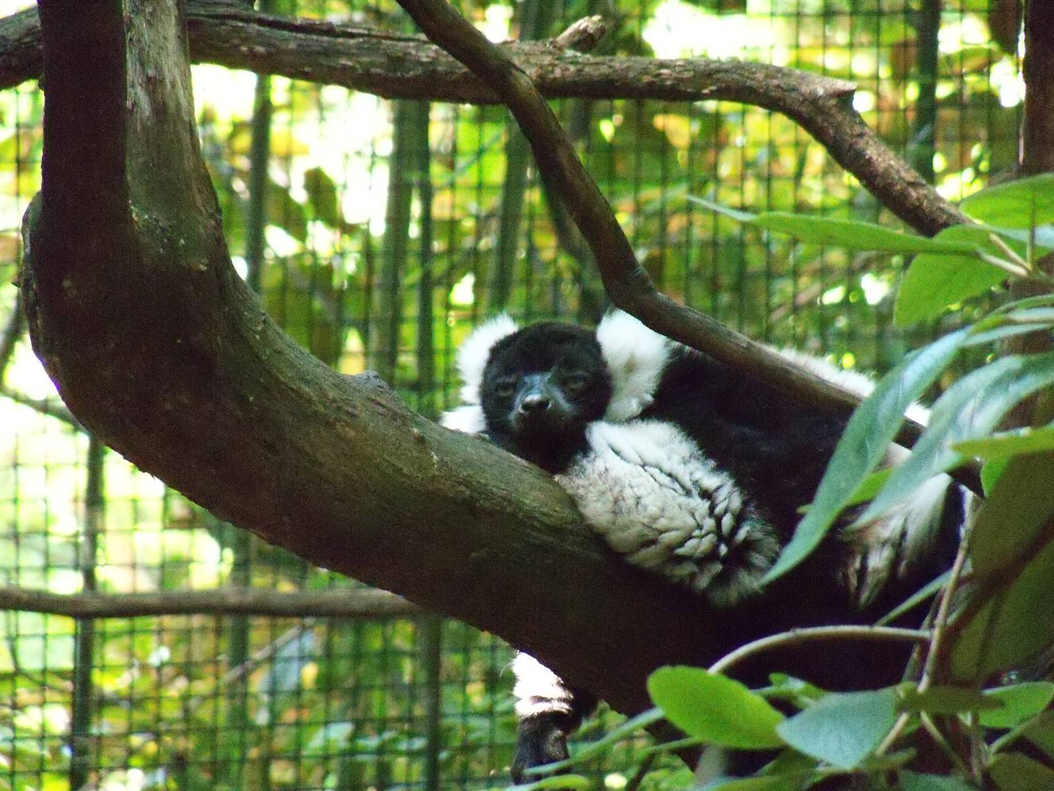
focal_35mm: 350
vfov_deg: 4.2
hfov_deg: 5.7
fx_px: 10657
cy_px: 396
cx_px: 527
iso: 1600
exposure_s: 1/125
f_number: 4.8
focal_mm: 62
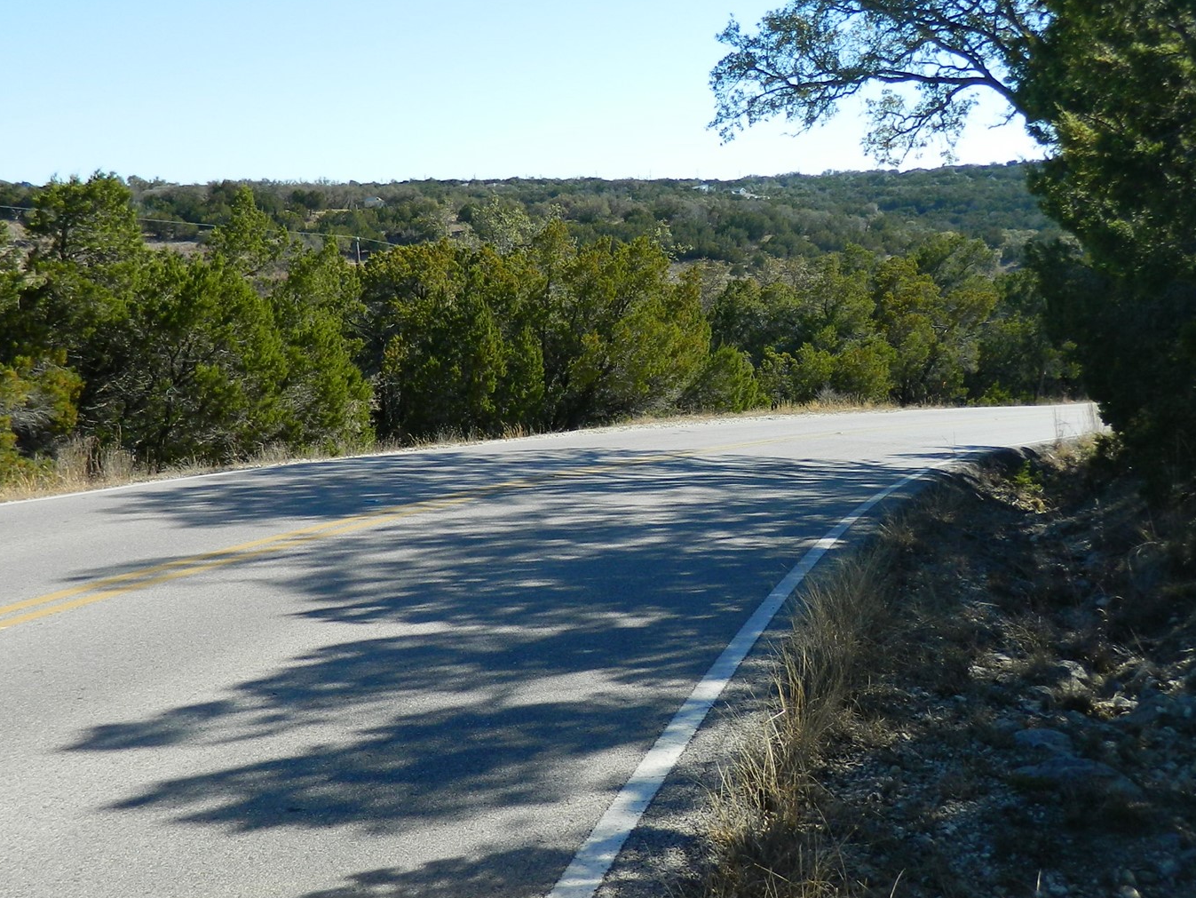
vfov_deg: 37.7
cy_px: 442
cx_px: 779
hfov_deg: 48.3
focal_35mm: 38
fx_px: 1313
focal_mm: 4.5
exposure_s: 1/640
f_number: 3.1
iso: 80
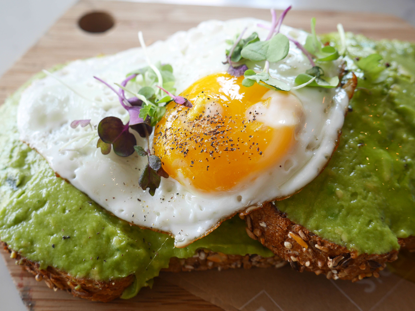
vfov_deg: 36.0
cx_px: 201
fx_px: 480
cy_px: 169
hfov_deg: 46.8
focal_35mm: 40
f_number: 4
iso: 200
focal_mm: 18
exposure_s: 1/60
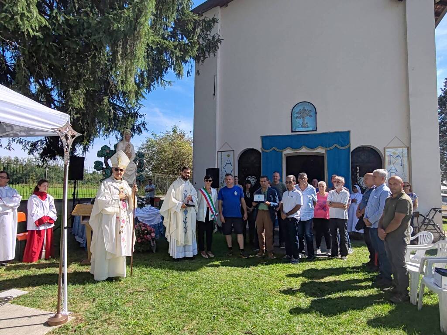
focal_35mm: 22
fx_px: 284
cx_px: 224
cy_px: 168
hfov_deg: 76.4
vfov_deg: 61.1
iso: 50
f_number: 2.2
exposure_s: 1/1900
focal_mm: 1.96
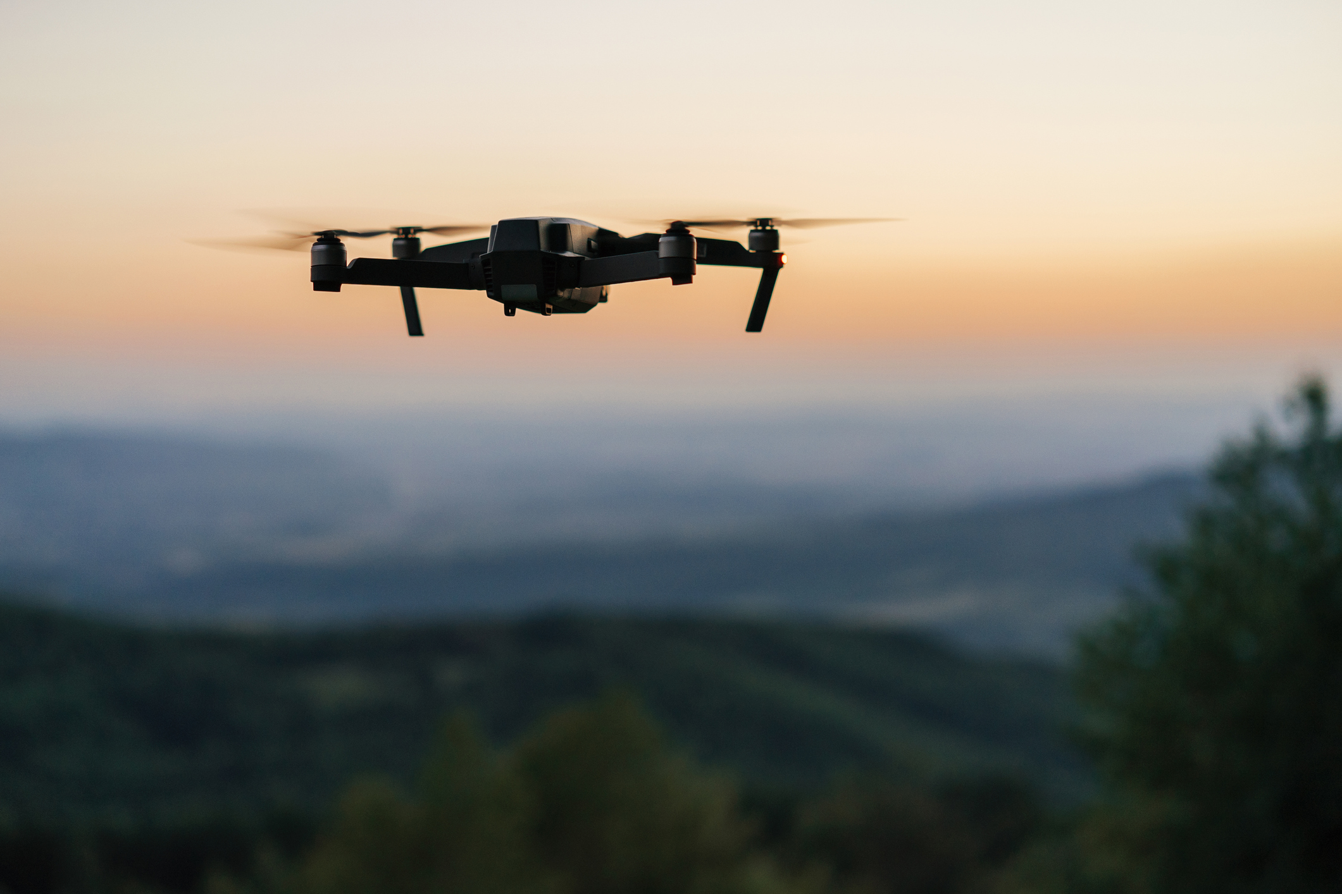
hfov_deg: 36.2
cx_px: 671
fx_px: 2050
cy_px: 447
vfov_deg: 24.6
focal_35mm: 55
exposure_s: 1/320
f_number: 2.5
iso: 640
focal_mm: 55
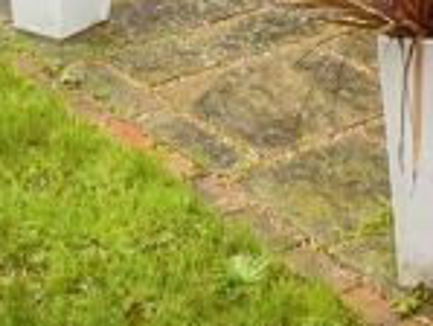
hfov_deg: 19.2
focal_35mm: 99
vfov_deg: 10.4
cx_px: 436
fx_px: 1239
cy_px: -662
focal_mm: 10
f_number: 8
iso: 160
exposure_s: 1/30
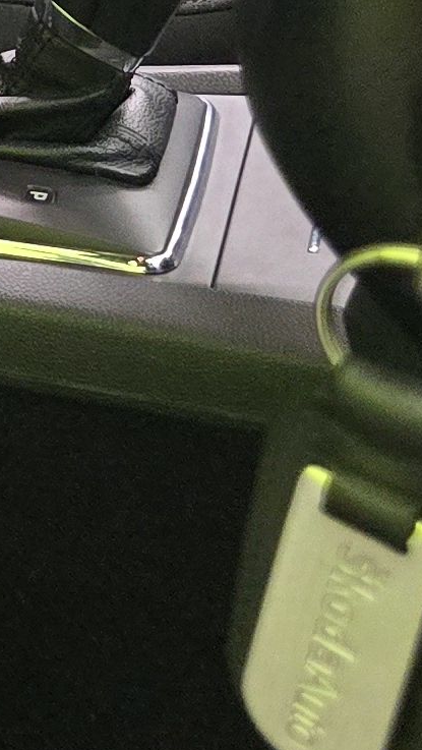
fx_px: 2703
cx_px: -1526
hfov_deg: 6.3
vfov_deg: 14.5
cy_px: -428
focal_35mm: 136
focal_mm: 6.3
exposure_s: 1/100
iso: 1250
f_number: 1.7
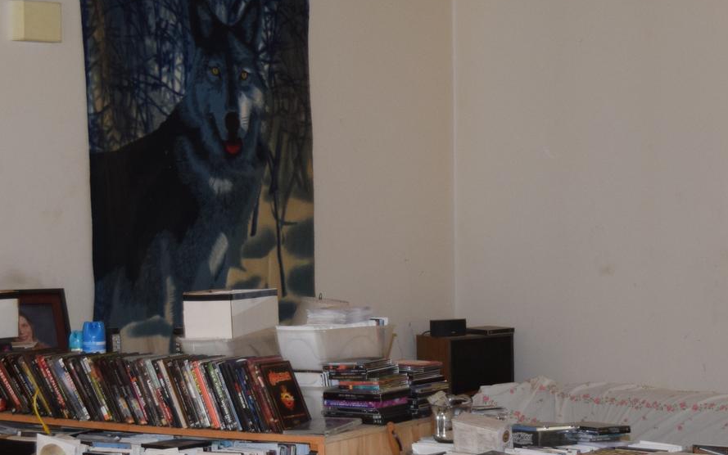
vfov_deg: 12.0
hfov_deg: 19.0
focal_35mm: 109
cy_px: 351
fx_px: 2166
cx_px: 510
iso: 800
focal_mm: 31
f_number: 4.2
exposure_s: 1/80
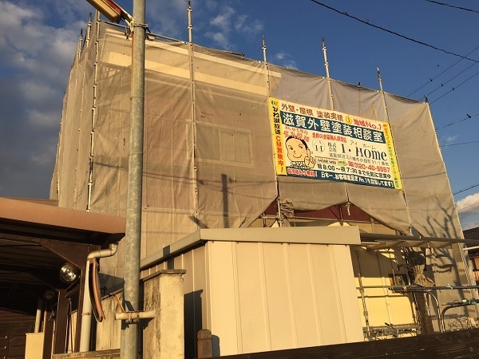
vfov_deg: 48.2
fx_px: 401
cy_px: 180
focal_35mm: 29
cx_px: 240
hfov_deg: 61.7
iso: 25
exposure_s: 1/1479
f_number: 2.2
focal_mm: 4.15
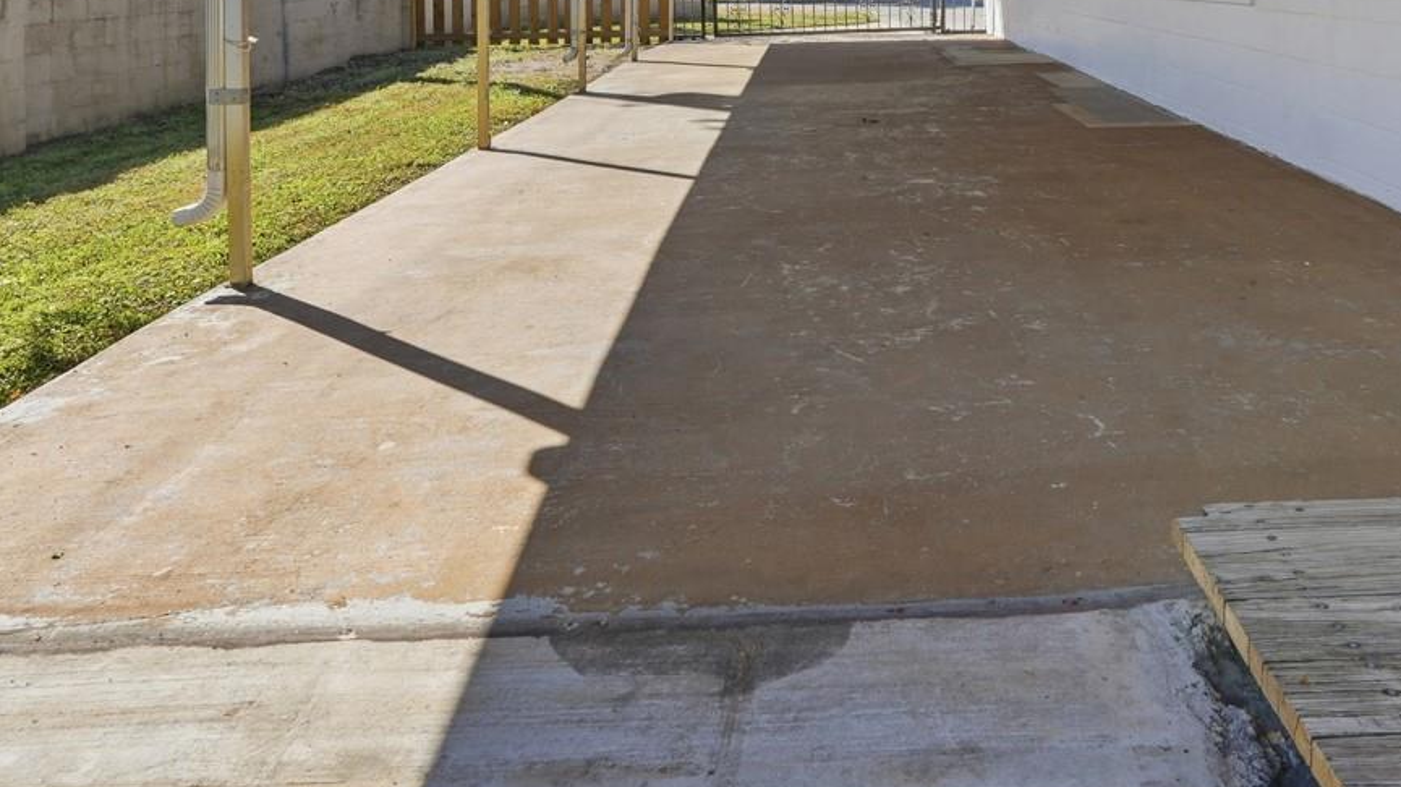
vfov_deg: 33.7
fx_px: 1151
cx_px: 868
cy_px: -42
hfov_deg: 61.9
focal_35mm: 31
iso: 160
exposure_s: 1/4000
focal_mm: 16
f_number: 8
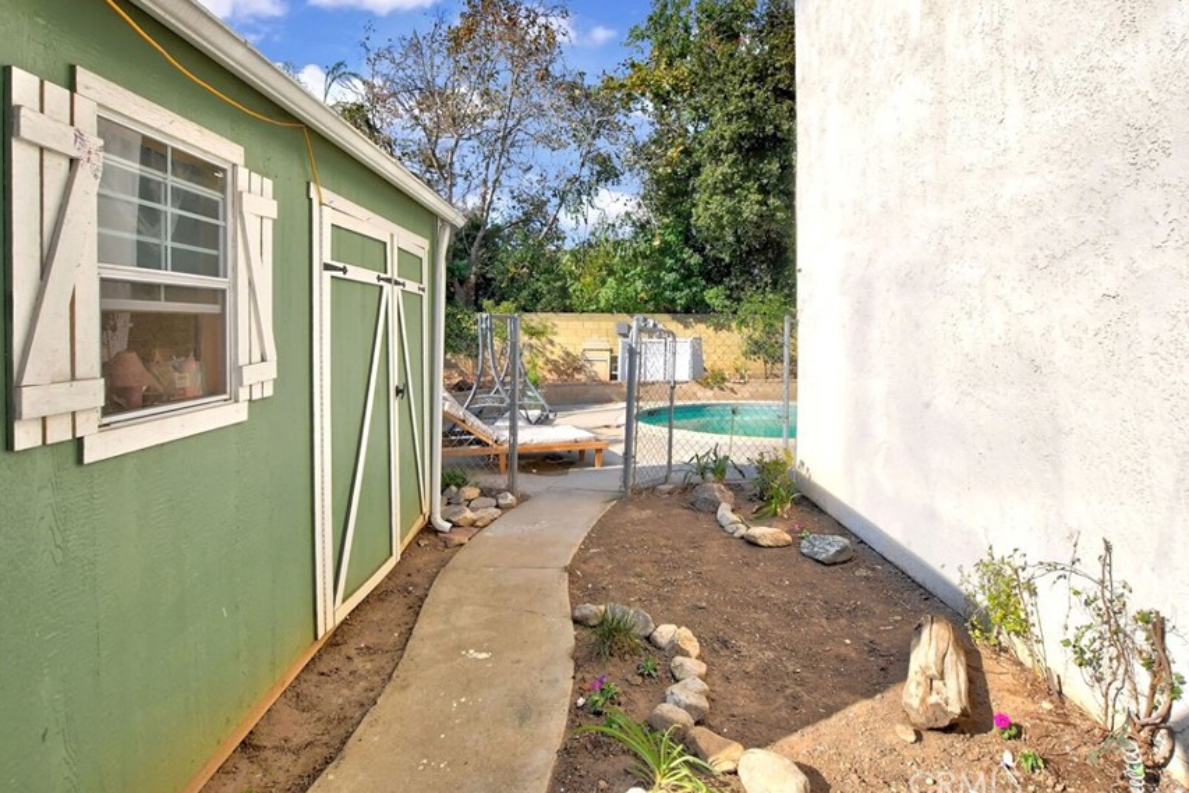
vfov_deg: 66.9
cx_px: 605
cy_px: 328
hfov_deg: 90.0
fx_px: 595
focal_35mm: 18
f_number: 16
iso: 1250
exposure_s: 1/1000
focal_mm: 10
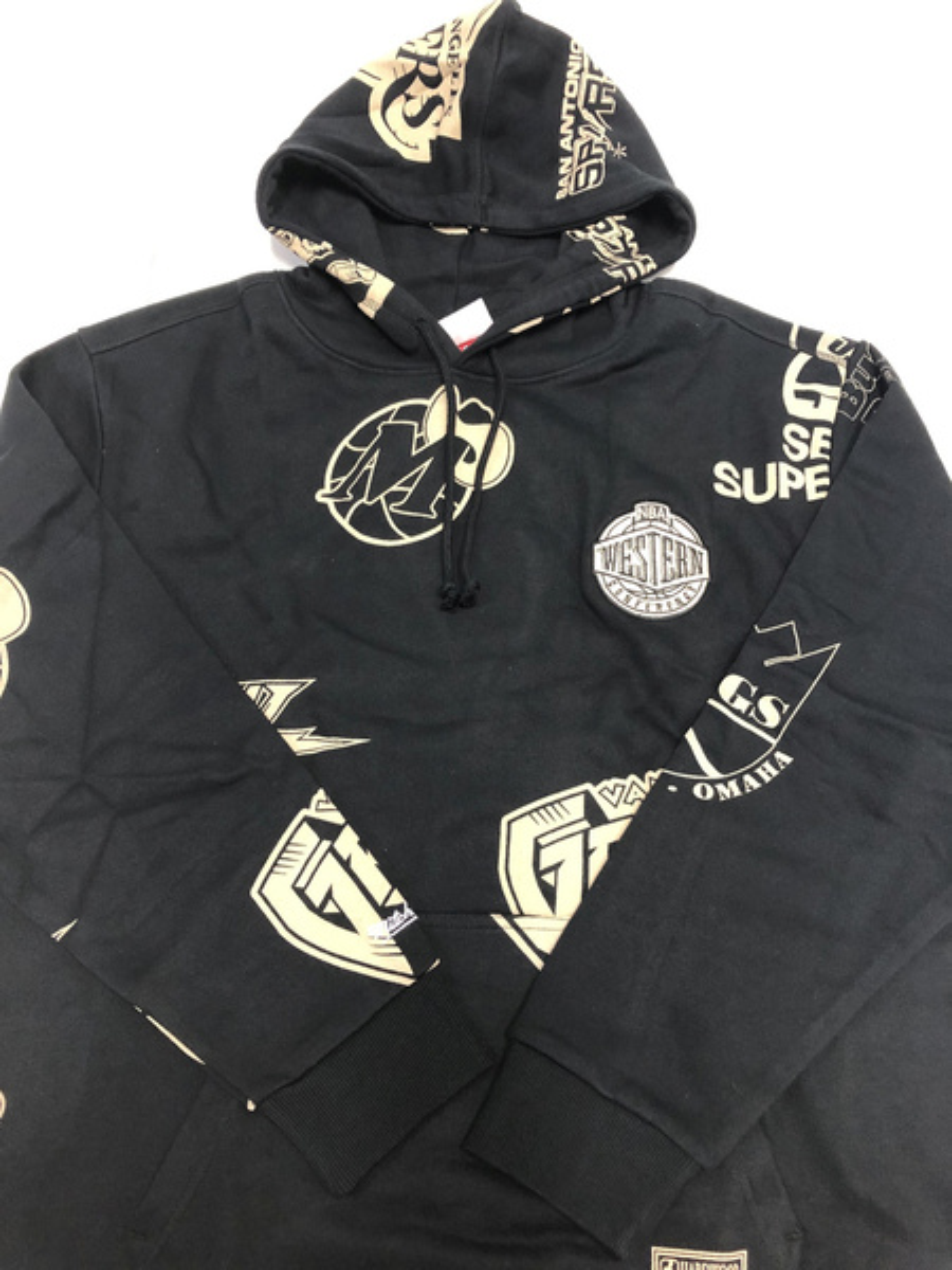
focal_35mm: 28
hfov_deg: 49.7
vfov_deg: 63.4
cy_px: 635
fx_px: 1027
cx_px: 476
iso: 100
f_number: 1.8
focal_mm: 3.99
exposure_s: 1/13
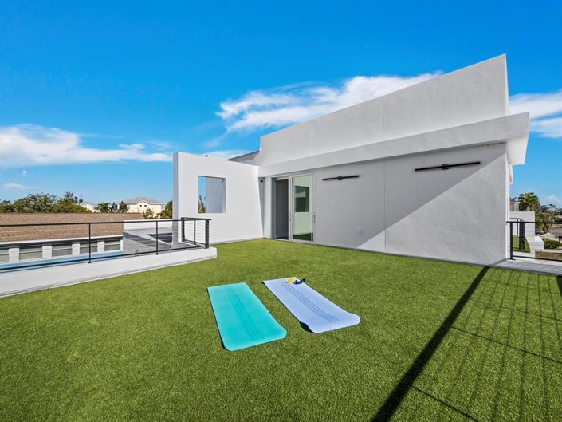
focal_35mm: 14
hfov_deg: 102.1
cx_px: 281
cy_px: 211
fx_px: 227
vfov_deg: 85.7
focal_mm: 7
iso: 320
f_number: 13
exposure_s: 1/320
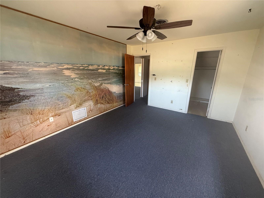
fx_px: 107
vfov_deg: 85.7
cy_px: 99
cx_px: 132
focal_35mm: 14
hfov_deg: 102.1
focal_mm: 2.22
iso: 320
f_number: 2.2
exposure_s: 1/99
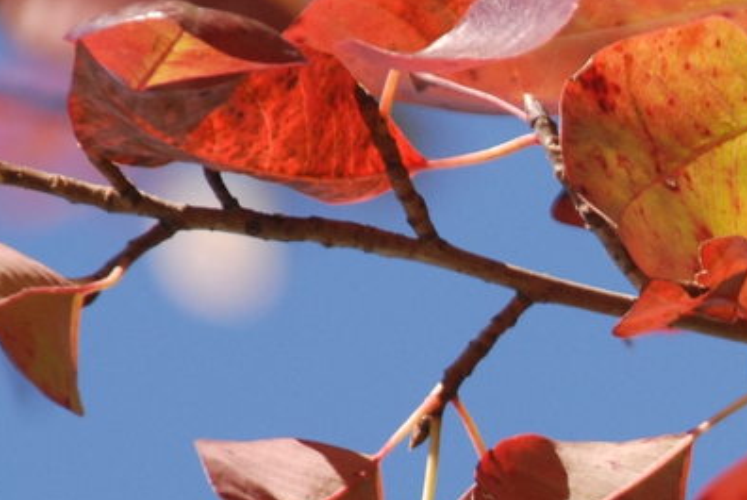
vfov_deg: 1.7
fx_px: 16930
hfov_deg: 2.5
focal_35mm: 815
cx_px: 922
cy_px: 595
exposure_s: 1/250
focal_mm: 210
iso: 400
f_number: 8
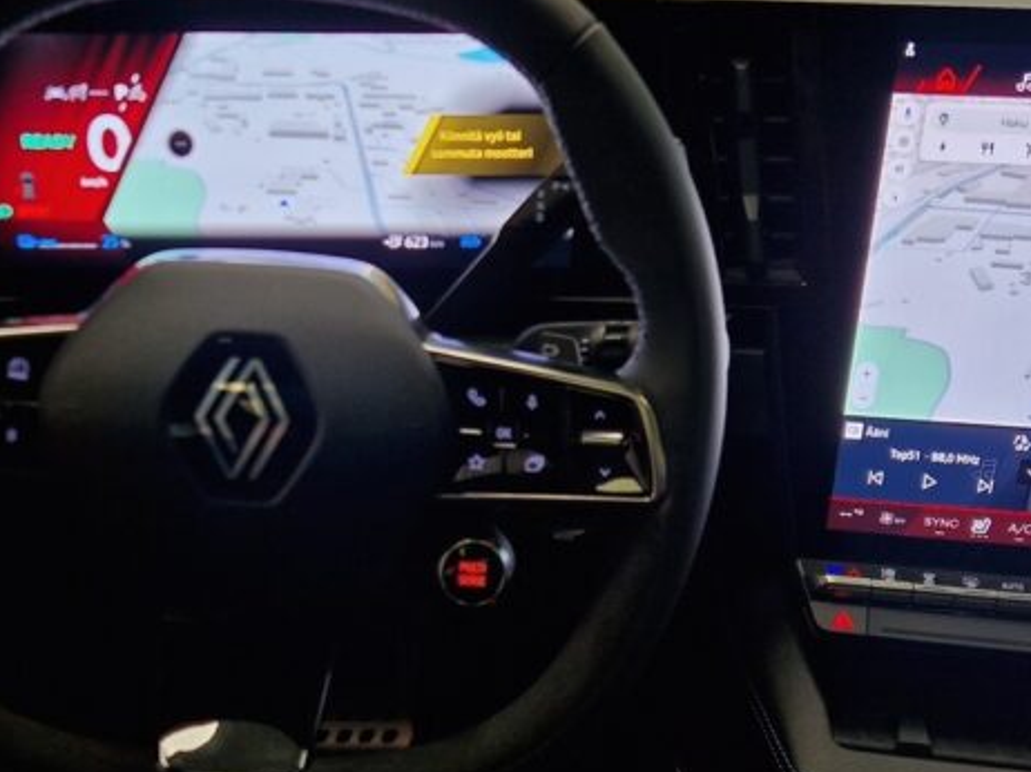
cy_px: 643
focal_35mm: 51
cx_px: 424
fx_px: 1518
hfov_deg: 37.4
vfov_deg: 27.8
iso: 50
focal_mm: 5.4
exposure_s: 1/50
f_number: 1.8
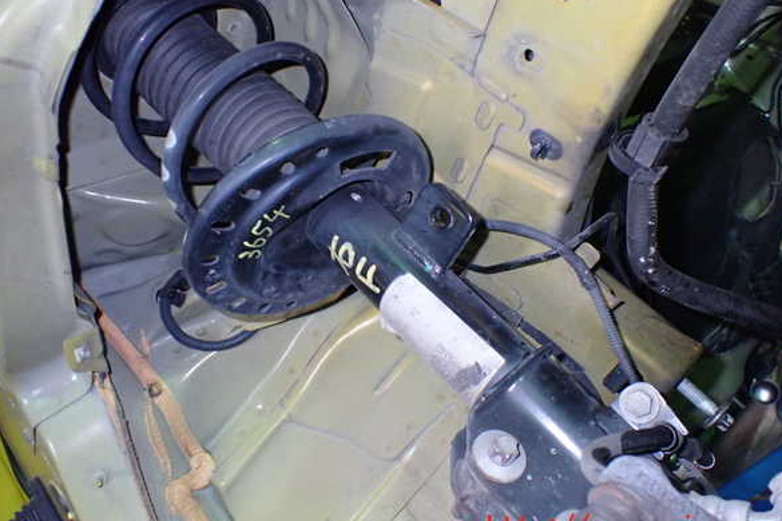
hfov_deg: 58.7
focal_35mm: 32
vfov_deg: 41.1
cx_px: 388
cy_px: 244
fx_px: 695
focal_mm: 5.4
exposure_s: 1/30
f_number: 6.3
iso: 800
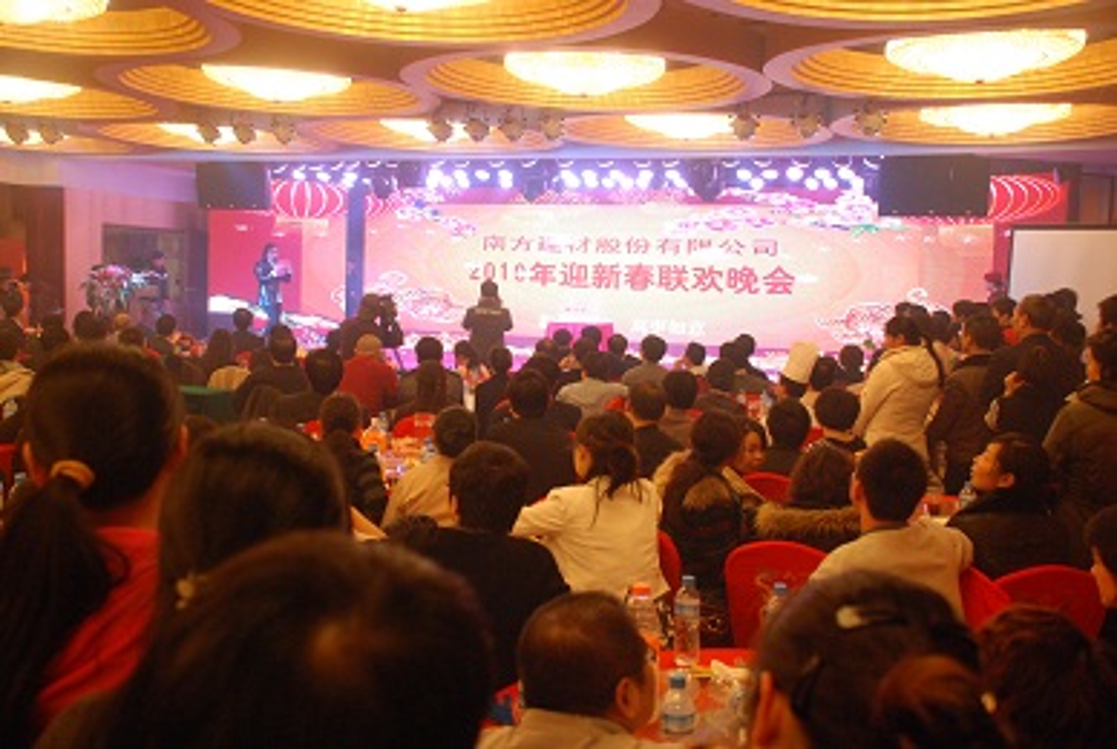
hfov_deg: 49.5
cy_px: 374
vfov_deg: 34.3
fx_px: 1212
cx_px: 558
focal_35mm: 39
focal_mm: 26
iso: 1000
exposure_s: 1/30
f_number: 4
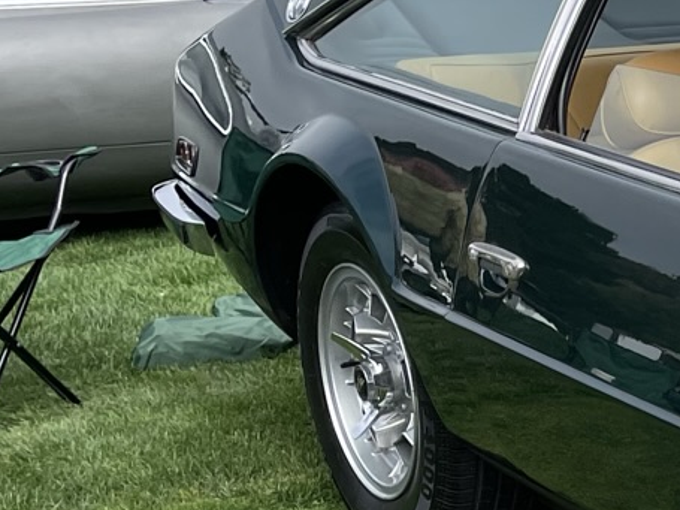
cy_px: 514
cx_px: 1375
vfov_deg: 12.5
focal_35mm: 117
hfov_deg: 14.1
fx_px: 2298
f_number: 1.6
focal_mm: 4.2
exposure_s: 1/1887
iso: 32
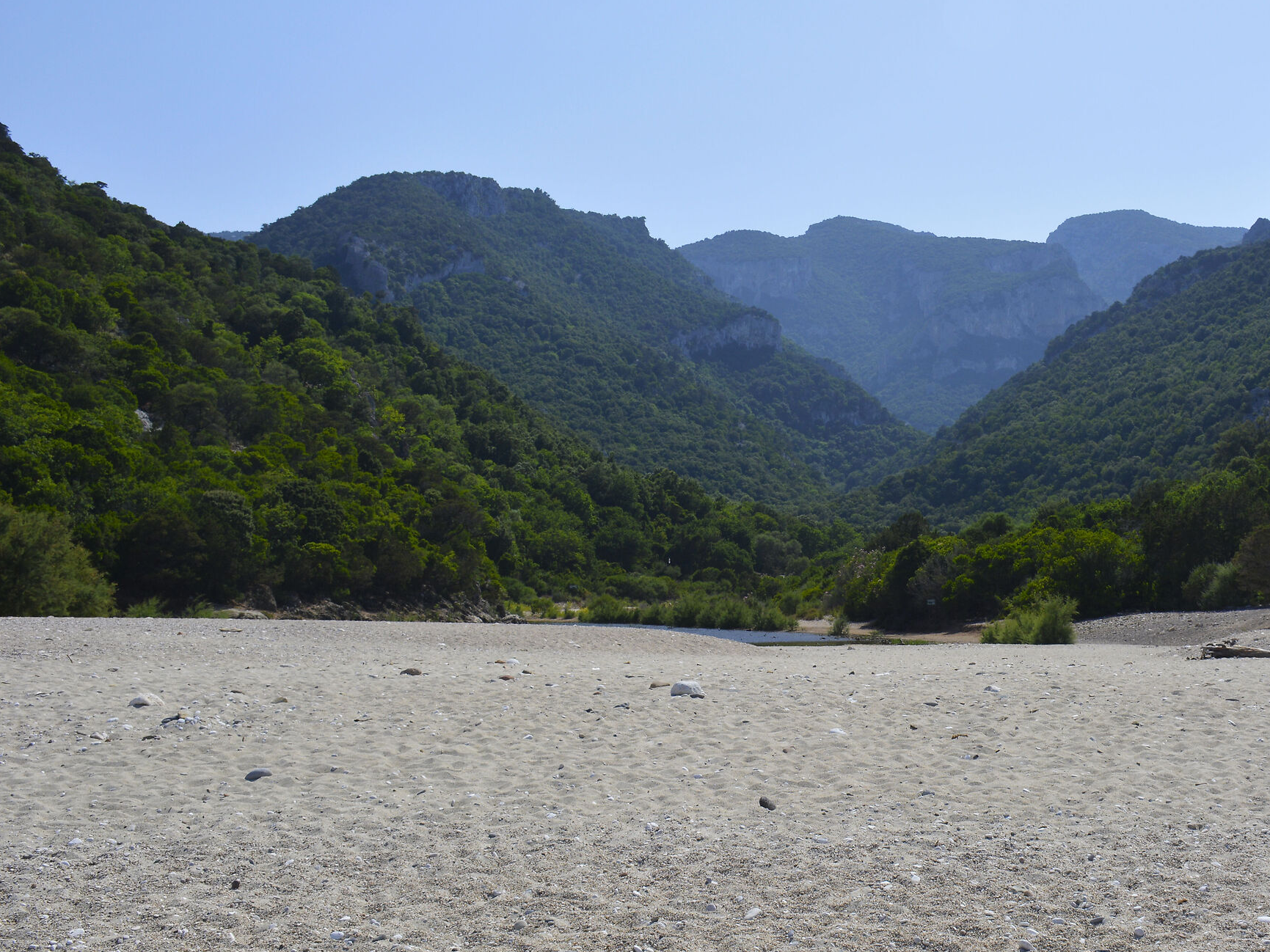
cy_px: 426
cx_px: 853
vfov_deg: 30.2
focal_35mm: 48
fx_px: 1761
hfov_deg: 39.2
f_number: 8
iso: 200
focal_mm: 24
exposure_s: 1/250
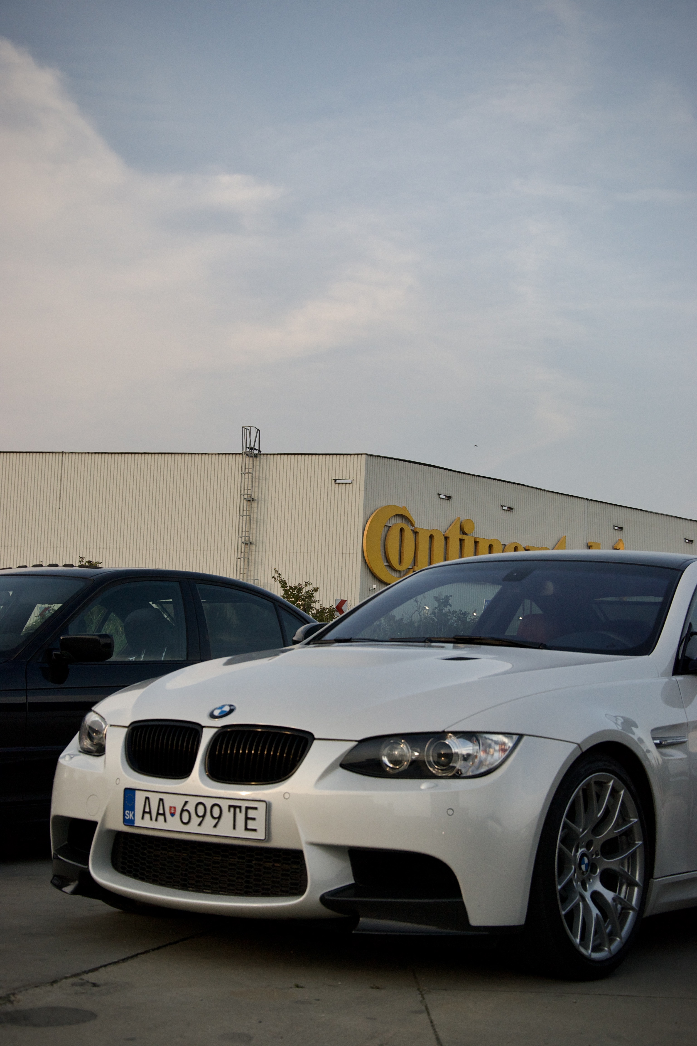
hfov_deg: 23.8
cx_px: 348
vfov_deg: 35.1
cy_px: 523
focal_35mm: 57
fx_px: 1655
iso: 400
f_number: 5.6
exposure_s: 1/800
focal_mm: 38
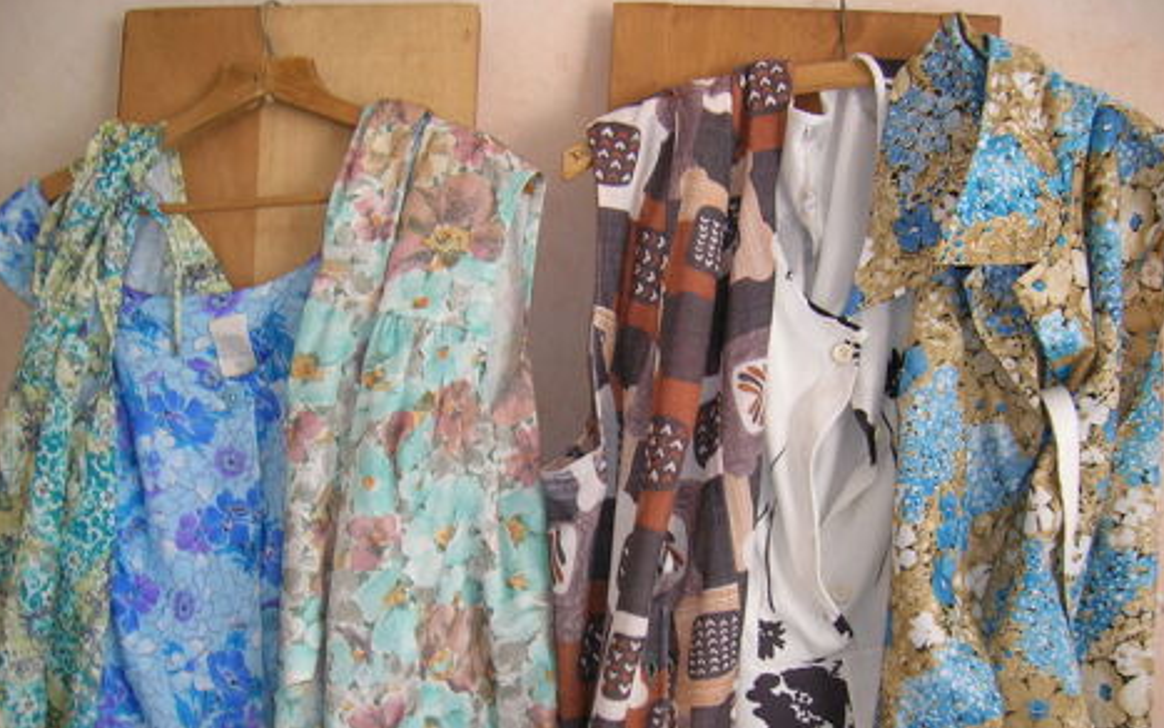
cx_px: 573
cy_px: 440
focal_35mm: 37
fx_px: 1174
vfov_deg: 34.3
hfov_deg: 52.7
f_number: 2.9
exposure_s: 1/30
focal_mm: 5.7
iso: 50
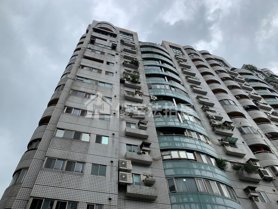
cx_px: 139
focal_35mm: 26
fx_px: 209
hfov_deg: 67.3
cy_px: 104
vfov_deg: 53.1
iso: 25
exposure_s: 1/1427
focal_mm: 4.25
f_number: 1.8
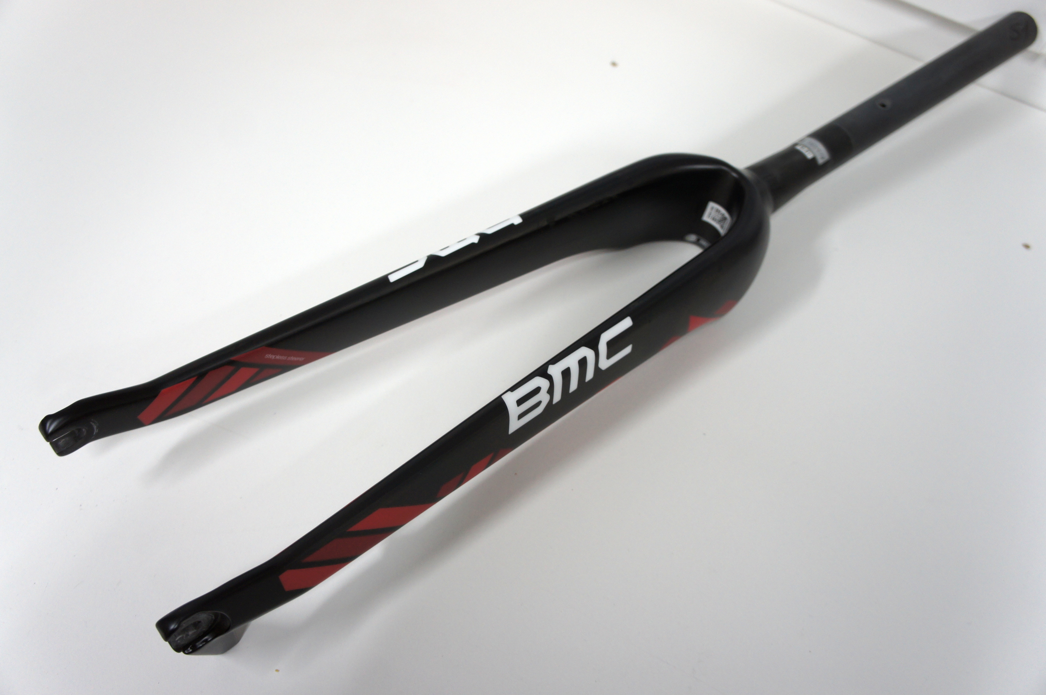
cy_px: 348
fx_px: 915
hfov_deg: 59.5
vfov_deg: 41.6
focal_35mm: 32
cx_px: 523
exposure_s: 1/40
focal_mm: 21
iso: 320
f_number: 4
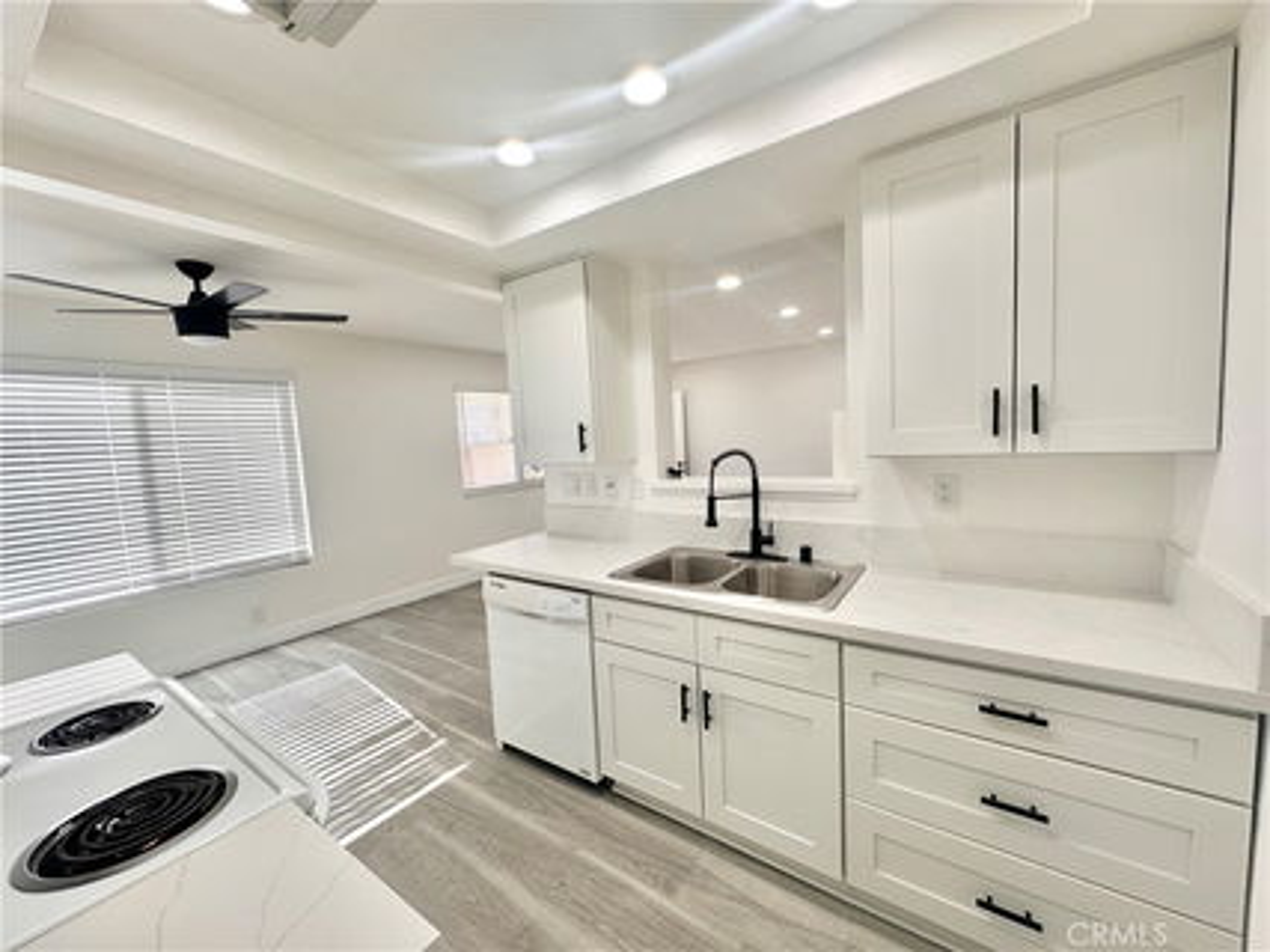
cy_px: 476
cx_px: 635
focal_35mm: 14
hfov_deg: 102.1
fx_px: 513
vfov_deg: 85.6
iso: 64
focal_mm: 2.22
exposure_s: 1/120
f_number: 2.2
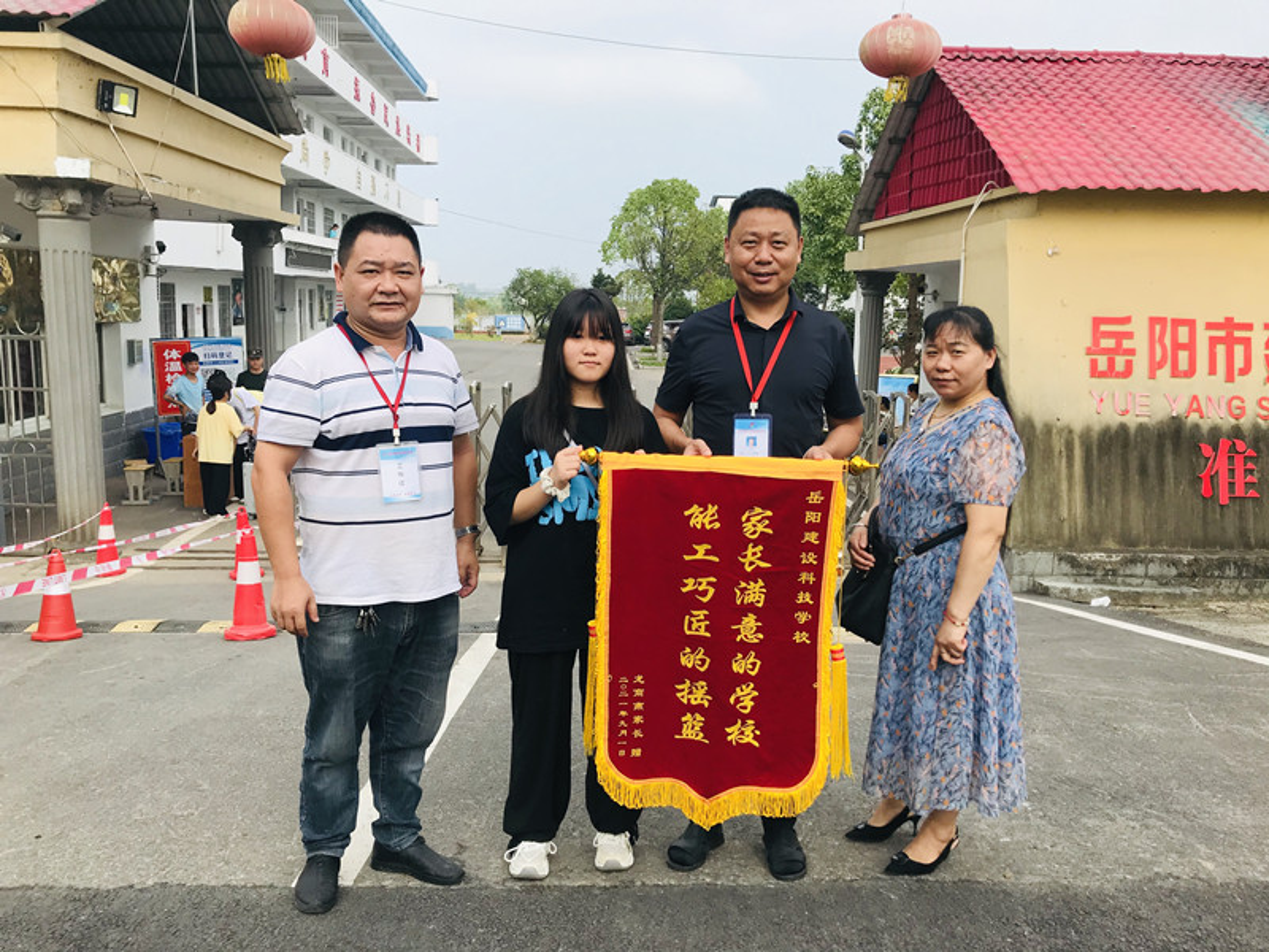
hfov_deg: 63.4
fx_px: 1026
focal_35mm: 28
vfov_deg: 49.7
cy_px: 476
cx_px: 634
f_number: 1.8
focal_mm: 3.99
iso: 20
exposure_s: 1/812
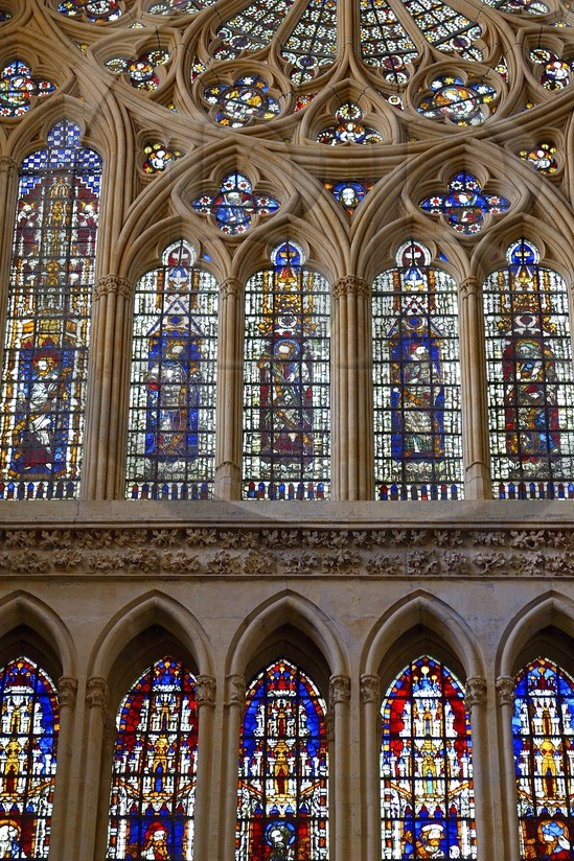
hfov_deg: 13.5
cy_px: 242
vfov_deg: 20.1
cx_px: 354
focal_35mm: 101
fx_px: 2416
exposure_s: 1/200
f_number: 4
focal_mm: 52
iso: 800
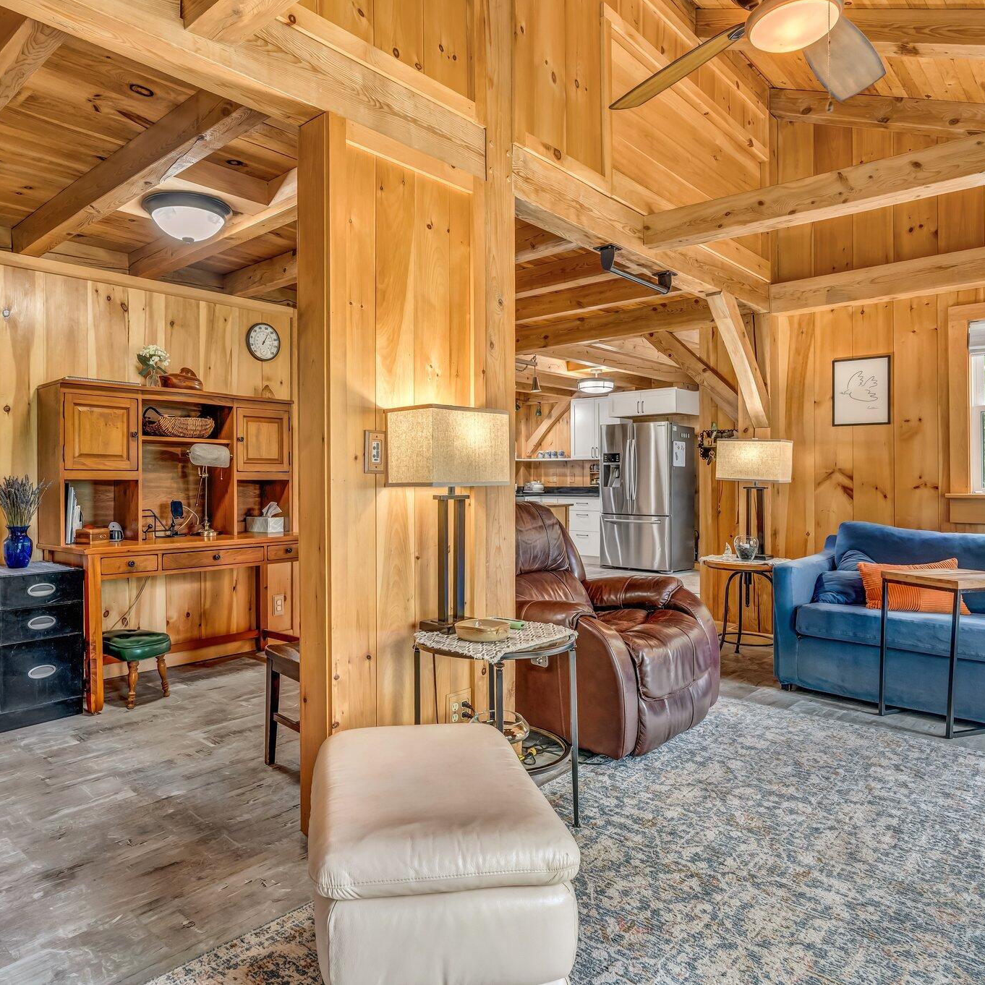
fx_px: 740
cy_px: 492
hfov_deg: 67.1
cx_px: 438
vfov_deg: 67.3
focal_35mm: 23
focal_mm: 18
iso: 640
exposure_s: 1/6
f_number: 8
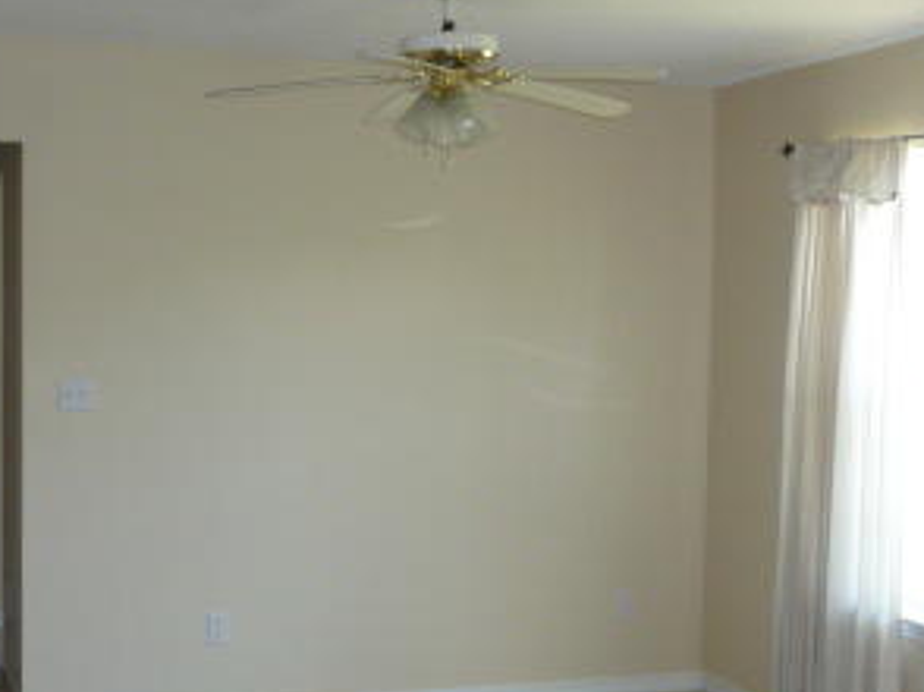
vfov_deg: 24.0
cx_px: 607
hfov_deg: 31.5
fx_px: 1627
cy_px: 412
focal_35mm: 61
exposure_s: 1/30
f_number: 3.3
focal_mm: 4.7
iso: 160
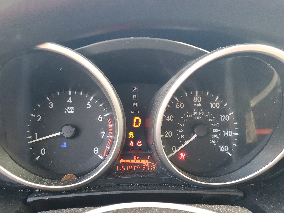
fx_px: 238
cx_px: 135
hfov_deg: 61.6
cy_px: 118
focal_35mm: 29
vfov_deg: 48.2
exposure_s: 1/60.2
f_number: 1.5
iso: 83
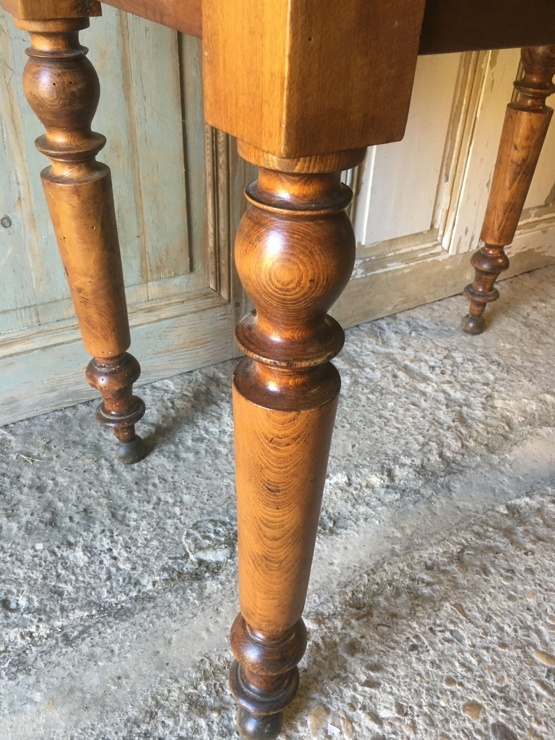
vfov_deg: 61.7
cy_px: 370
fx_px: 620
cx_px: 278
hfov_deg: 48.2
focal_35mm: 29
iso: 125
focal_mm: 4.15
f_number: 2.2
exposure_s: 1/33
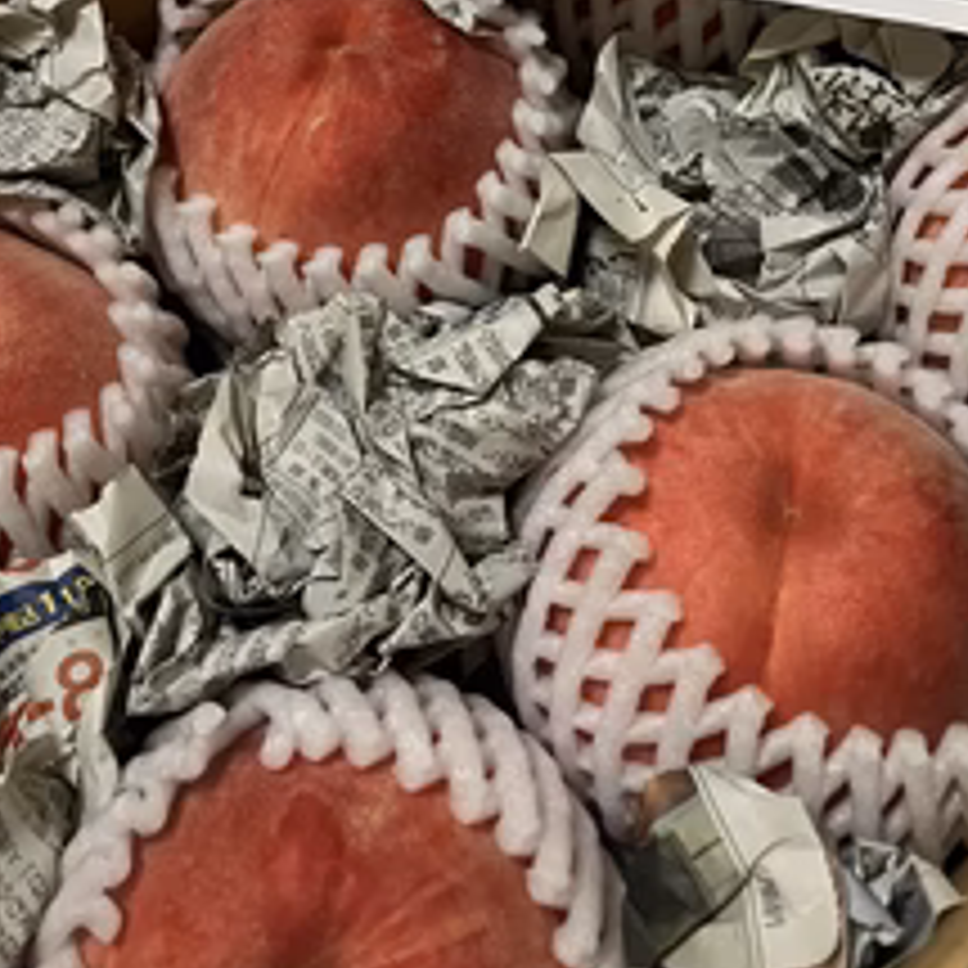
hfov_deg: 36.8
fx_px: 1455
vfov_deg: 34.5
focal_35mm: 46
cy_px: 81
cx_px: 495
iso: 320
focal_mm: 3.99
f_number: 1.8
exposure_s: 1/39
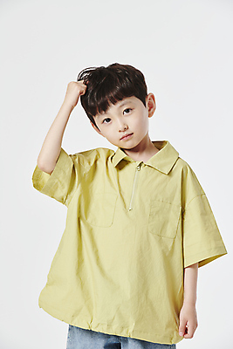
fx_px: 1552
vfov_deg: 12.8
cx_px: 116
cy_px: 174
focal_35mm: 160
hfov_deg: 8.6
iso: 100
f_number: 11
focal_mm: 160
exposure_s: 1/125
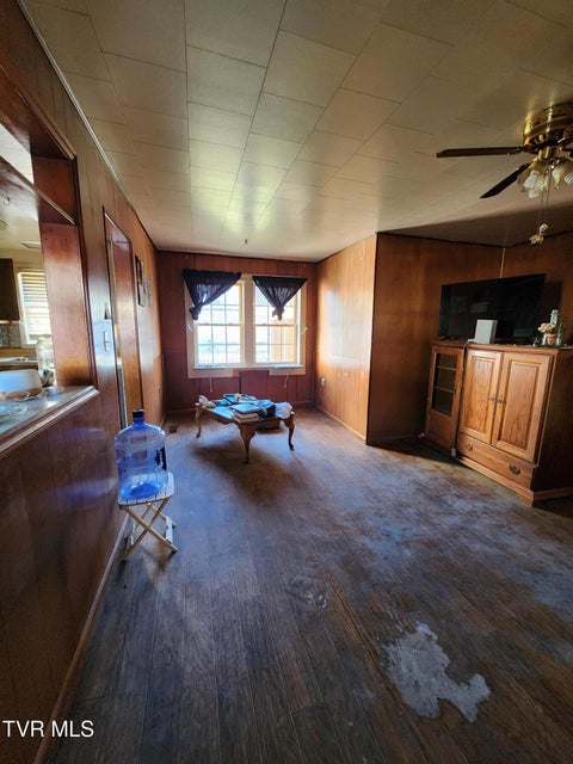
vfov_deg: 106.2
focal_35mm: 13
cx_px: 286
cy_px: 382
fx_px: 287
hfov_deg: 89.9
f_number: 2.2
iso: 400
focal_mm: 2.2
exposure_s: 1/30
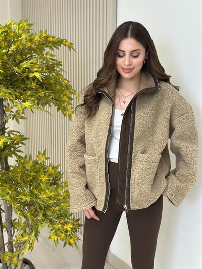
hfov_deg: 30.3
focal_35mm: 48
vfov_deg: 39.6
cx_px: 101
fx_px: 373
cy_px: 134
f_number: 1.78
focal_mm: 6.86
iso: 64
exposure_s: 1/100
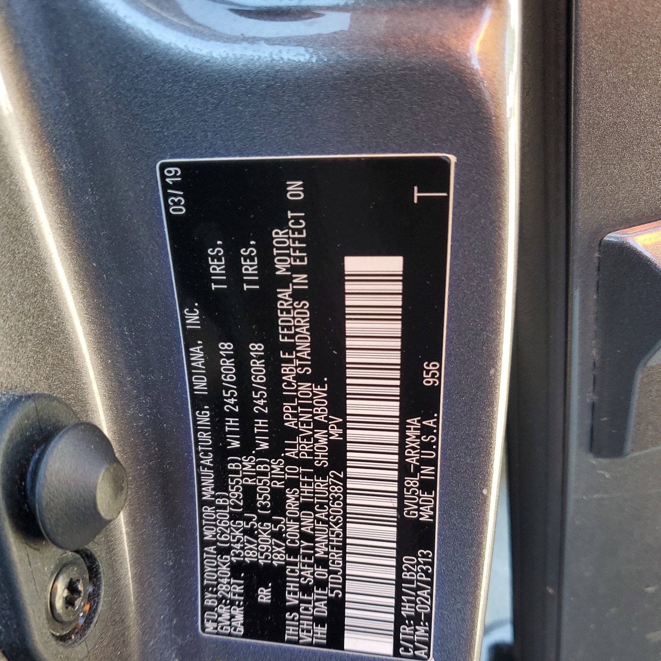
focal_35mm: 31
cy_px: 418
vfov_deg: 51.9
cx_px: 334
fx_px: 670
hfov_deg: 52.5
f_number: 1.5
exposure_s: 1/60.2
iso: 50
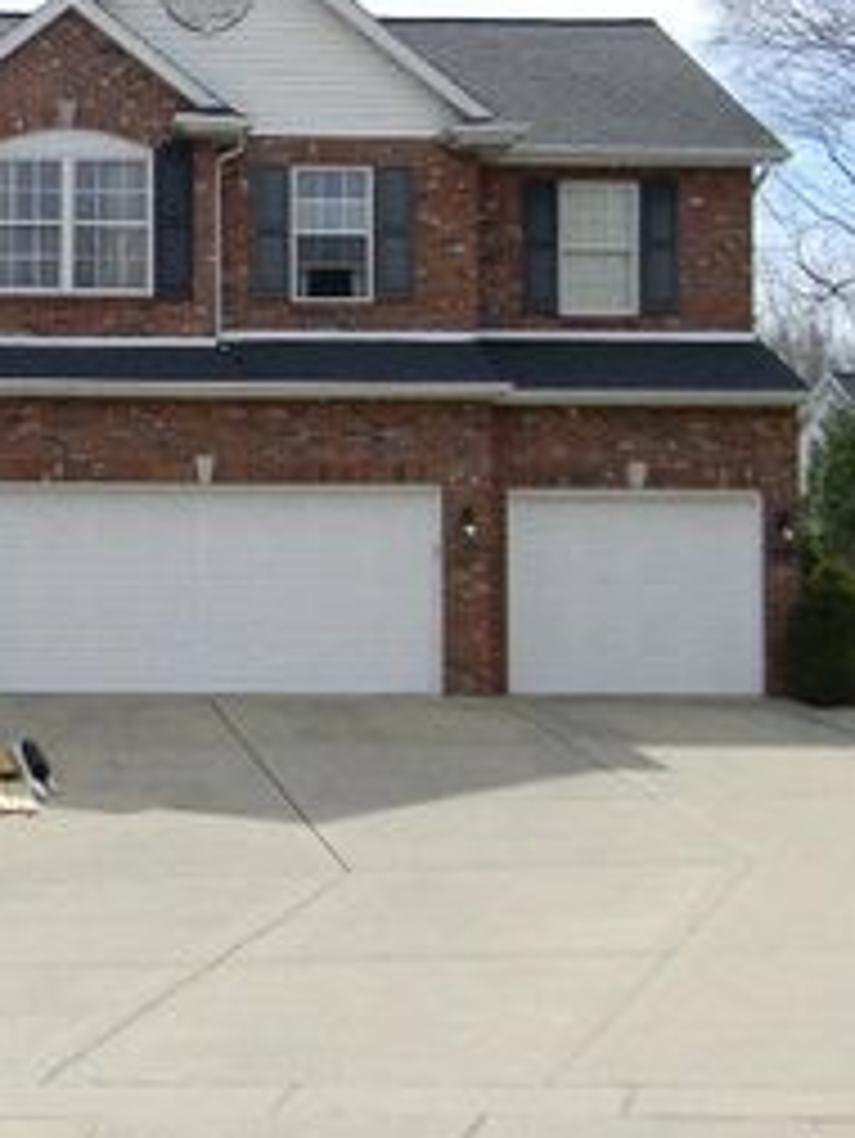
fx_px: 2665
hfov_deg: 17.8
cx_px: 4
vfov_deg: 24.1
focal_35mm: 81
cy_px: 529
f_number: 7.6
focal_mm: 7.3
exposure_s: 1/223
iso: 80
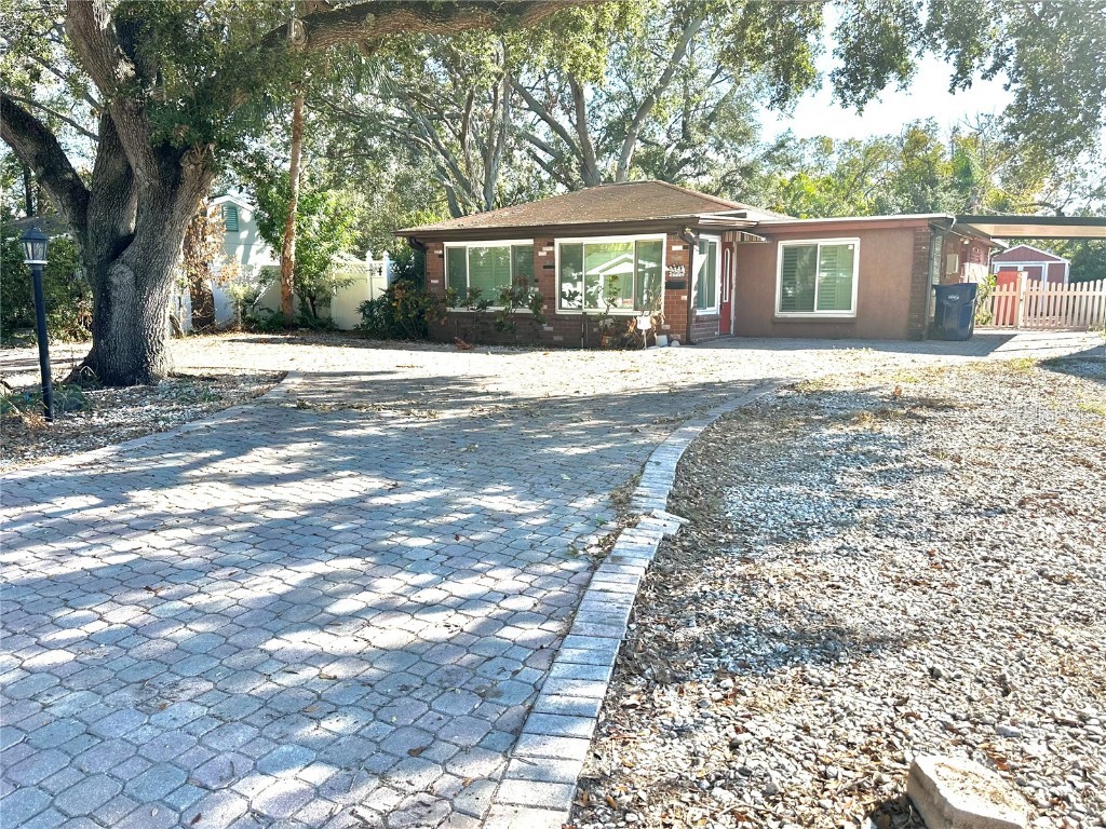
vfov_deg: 56.8
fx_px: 767
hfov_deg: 71.6
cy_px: 414
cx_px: 553
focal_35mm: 24
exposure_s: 1/1664
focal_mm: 6.86
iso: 80
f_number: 1.78
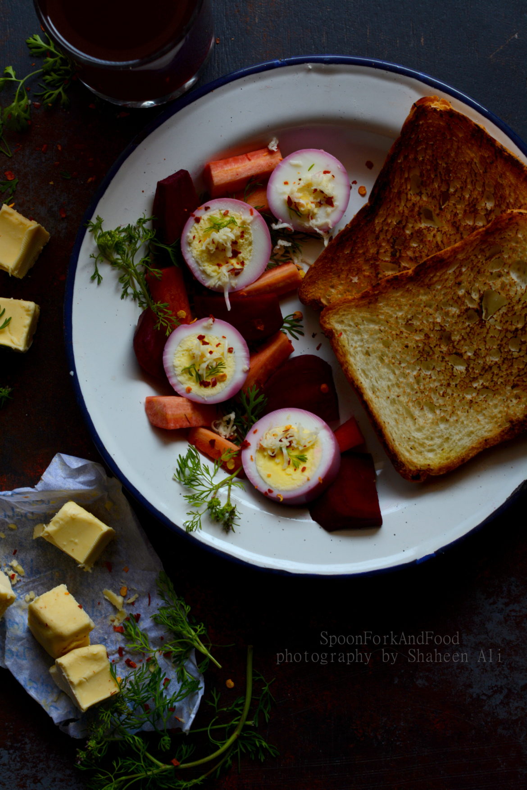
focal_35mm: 75
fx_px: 1647
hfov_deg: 18.2
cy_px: 395
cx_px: 264
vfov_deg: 27.0
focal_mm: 50
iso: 200
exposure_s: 1/125
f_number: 5.6
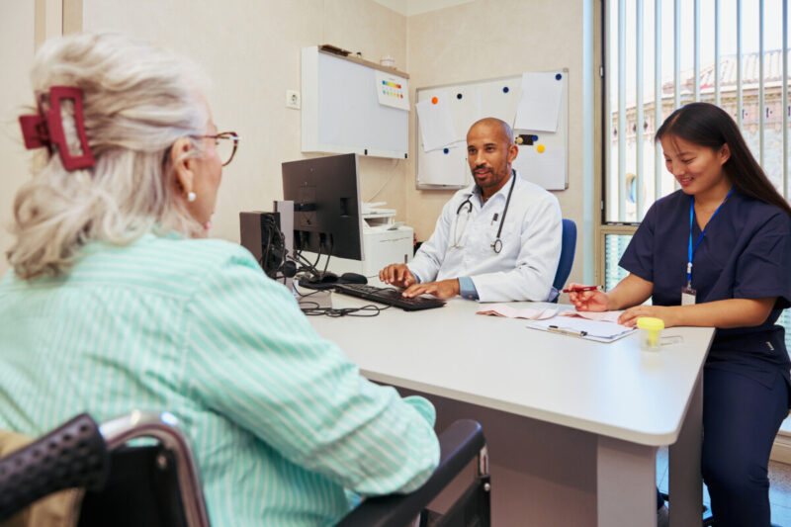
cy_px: 264
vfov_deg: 53.1
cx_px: 396
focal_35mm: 24
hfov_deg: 73.8
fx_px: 527
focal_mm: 24
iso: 500
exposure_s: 1/250
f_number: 4
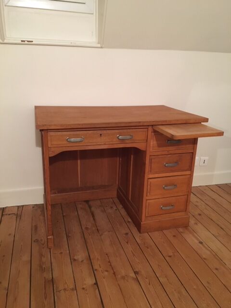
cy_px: 154
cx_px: 116
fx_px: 258
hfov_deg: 48.2
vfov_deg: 61.7
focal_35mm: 29
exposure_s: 1/17
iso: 500
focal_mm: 4.15
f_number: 2.2
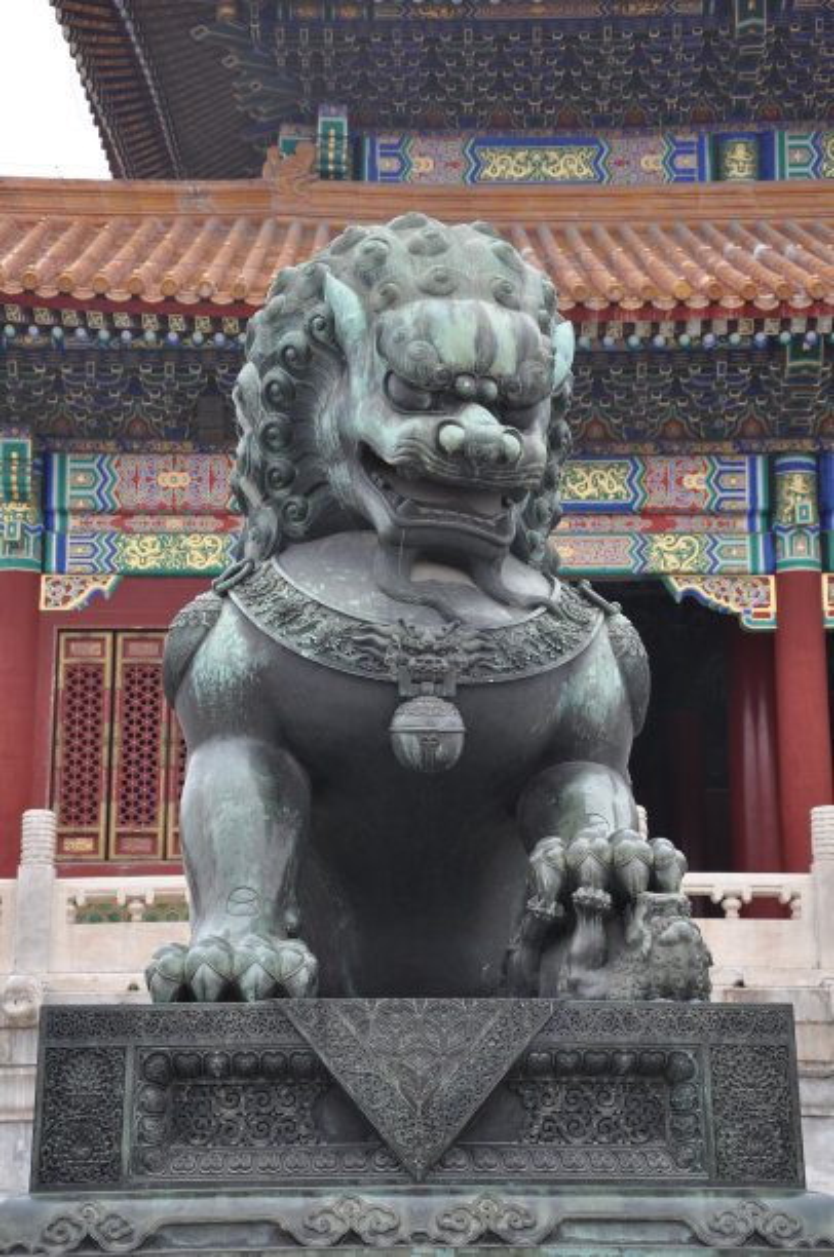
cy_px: 628
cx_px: 417
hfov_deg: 20.1
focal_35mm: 68
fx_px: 2353
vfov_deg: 29.9
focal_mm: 45
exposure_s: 1/160
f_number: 6.3
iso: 200
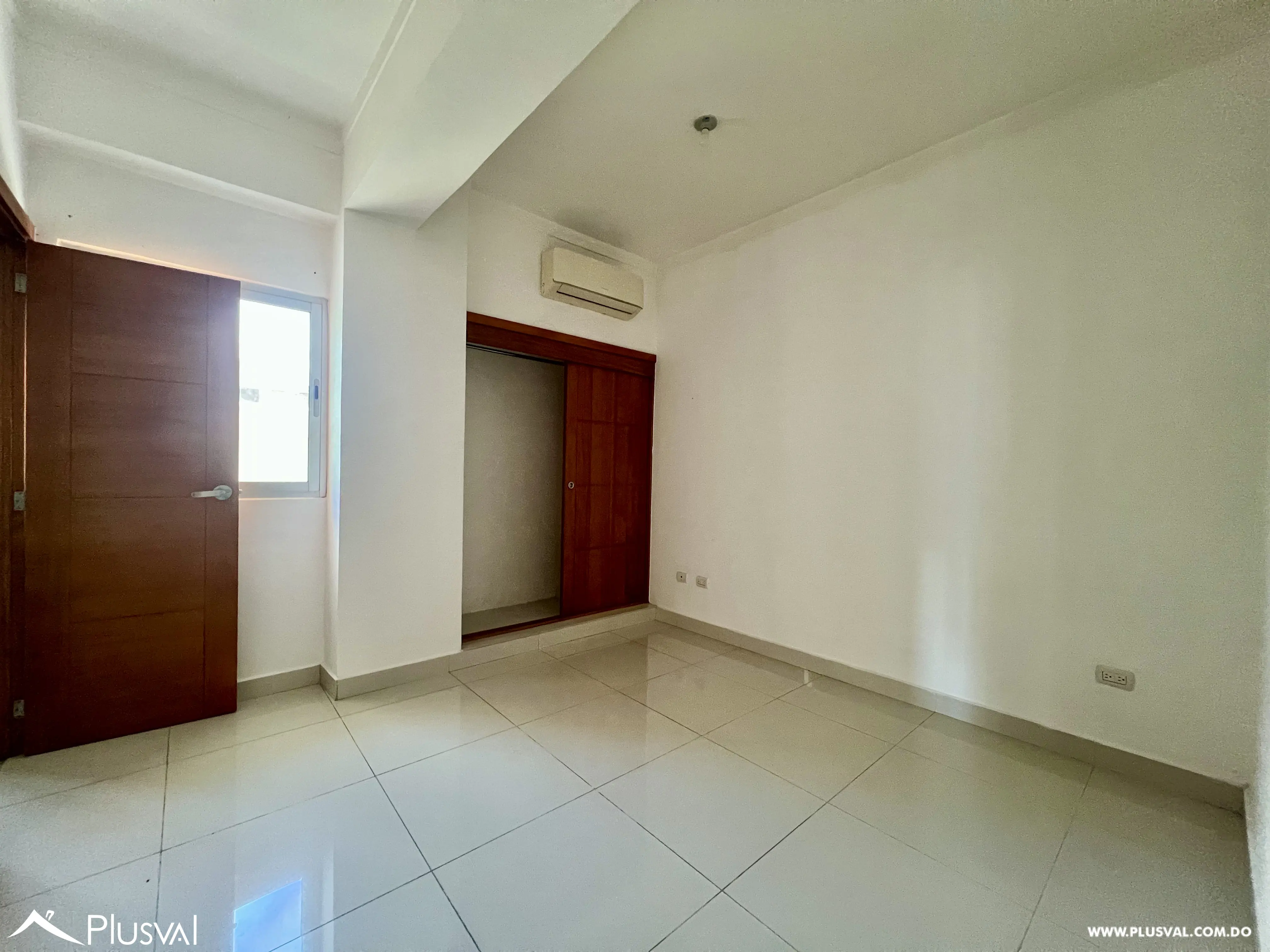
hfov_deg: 106.2
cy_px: 476
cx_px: 635
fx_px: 477
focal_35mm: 13
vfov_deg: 89.9
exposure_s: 1/60
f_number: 1.8
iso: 400
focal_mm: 1.57
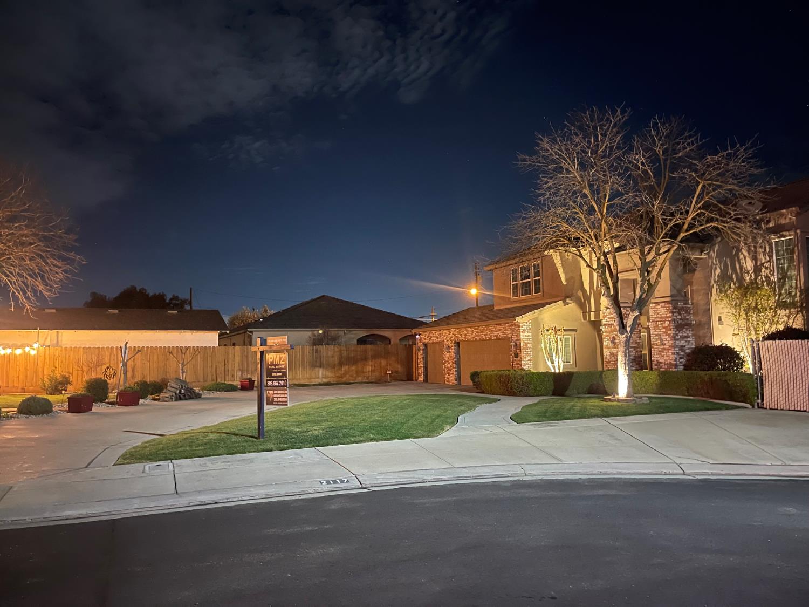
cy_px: 304
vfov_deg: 54.9
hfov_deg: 69.4
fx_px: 584
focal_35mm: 25
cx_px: 404
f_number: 1.6
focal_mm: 5.1
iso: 1250
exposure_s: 1/5
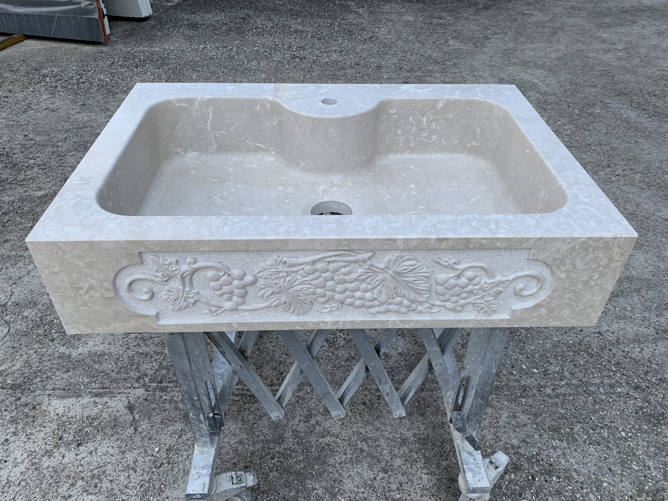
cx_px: 334
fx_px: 502
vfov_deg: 53.1
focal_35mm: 26
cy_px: 250
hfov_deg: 67.3
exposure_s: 1/1350
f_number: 1.8
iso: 25
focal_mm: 4.25
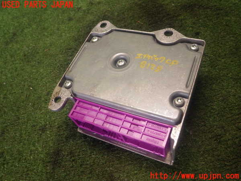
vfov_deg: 45.4
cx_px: 120
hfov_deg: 58.4
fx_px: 216
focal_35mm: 31
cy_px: 90
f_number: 3.1
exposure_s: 1/45
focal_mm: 5.5
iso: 320
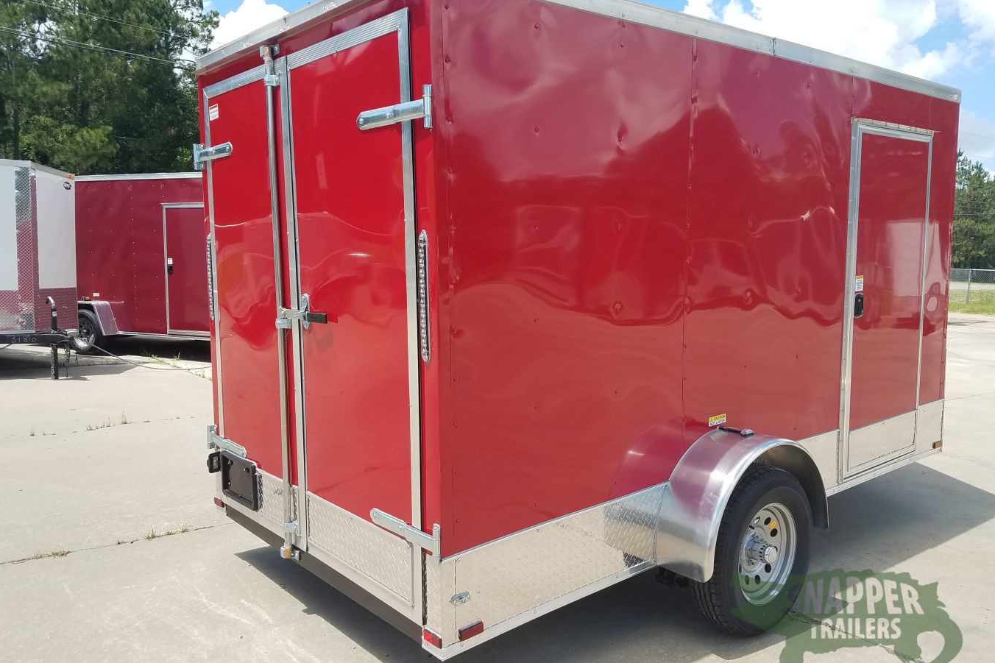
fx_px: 774
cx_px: 501
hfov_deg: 65.5
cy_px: 305
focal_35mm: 28
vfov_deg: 46.3
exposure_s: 1/1196
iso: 40
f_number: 1.7
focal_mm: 4.2
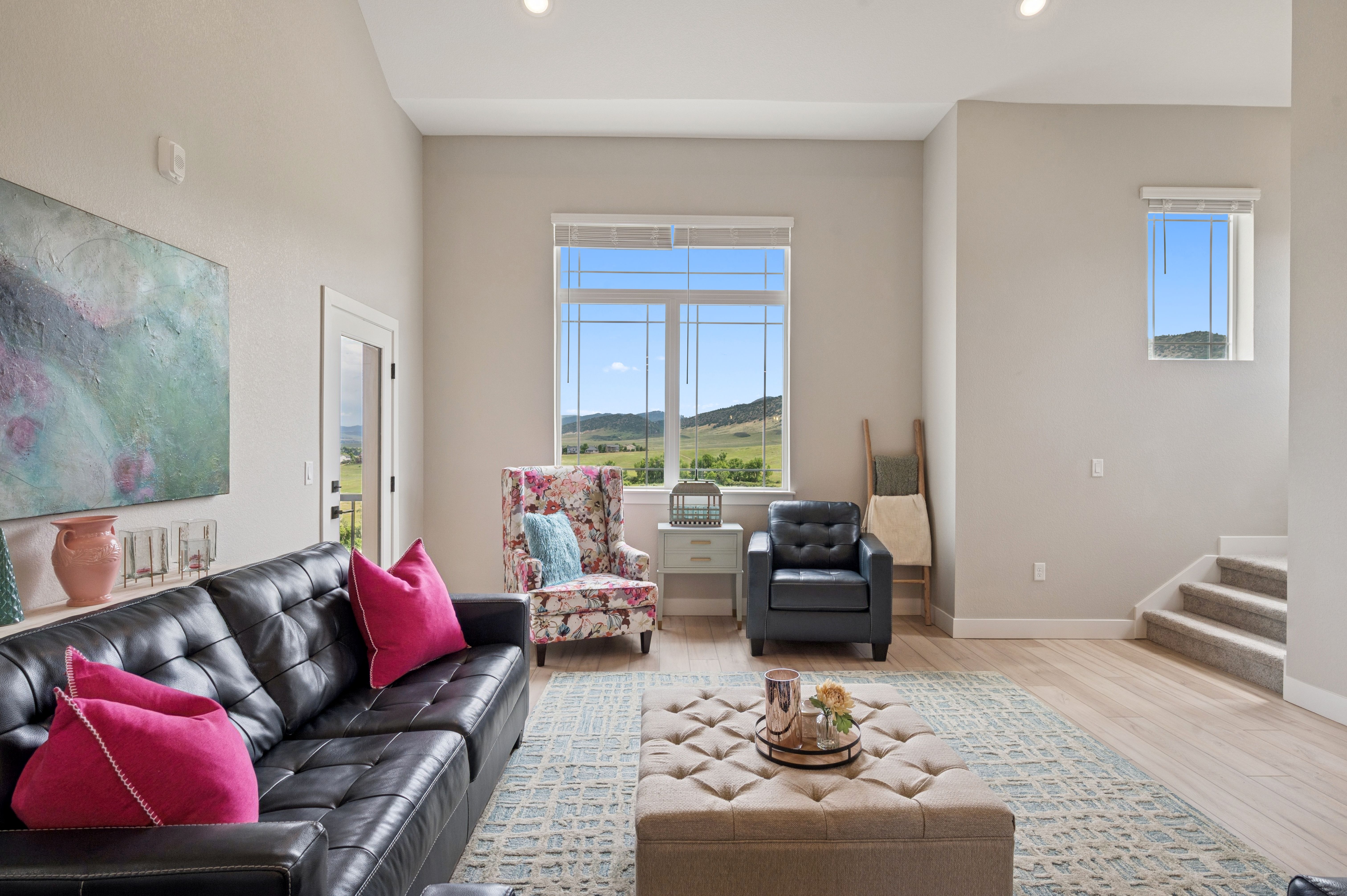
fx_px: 692
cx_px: 674
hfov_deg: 88.5
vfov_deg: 65.9
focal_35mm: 18
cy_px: 448
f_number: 9
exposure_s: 1/250
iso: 400
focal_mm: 18.5
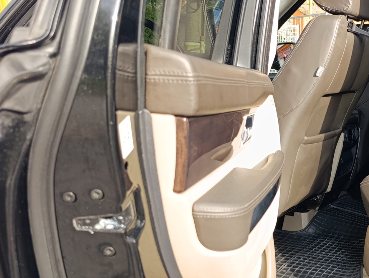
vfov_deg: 30.9
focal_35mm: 47
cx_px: 349
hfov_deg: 37.1
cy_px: 167
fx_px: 502
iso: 64
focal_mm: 6.14
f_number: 1.6
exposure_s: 1/100
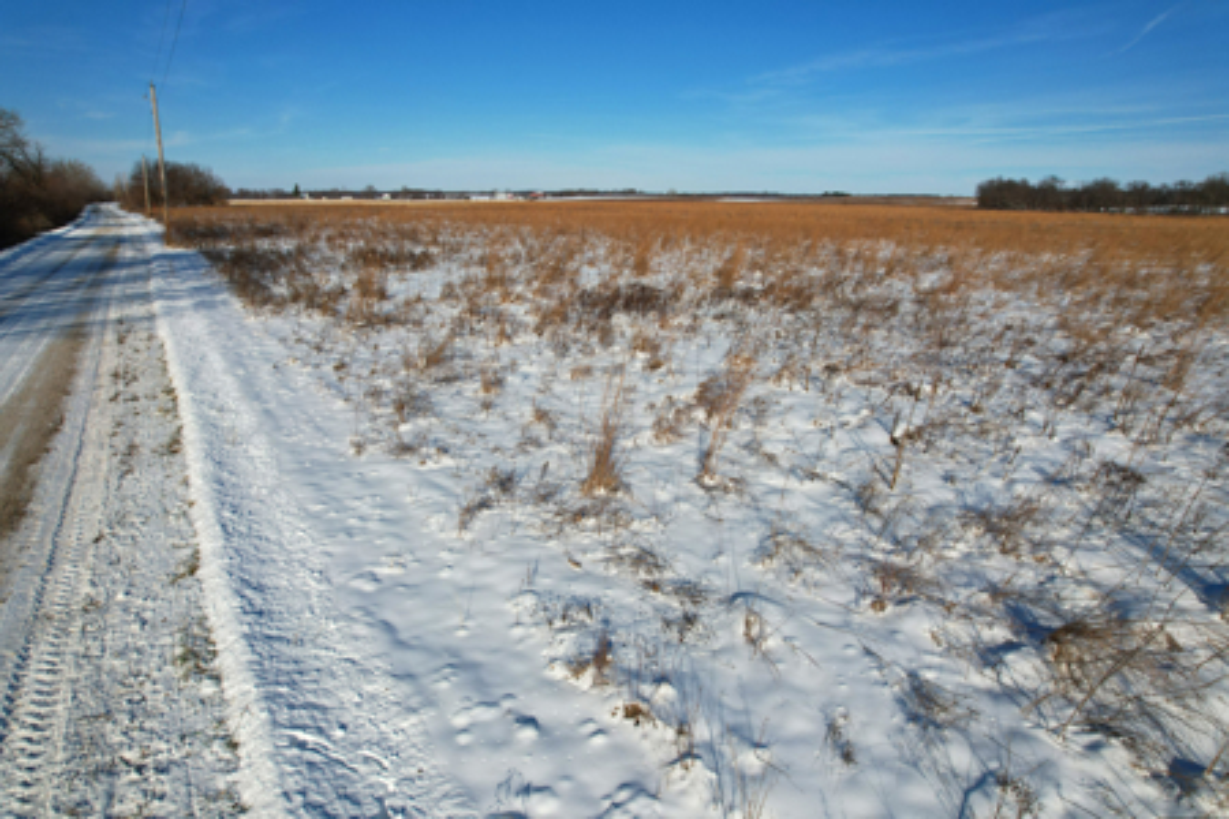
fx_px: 751
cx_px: 614
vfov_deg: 57.2
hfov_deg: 78.6
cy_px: 410
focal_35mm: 22
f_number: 2.8
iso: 110
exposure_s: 1/5000
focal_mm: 8.38
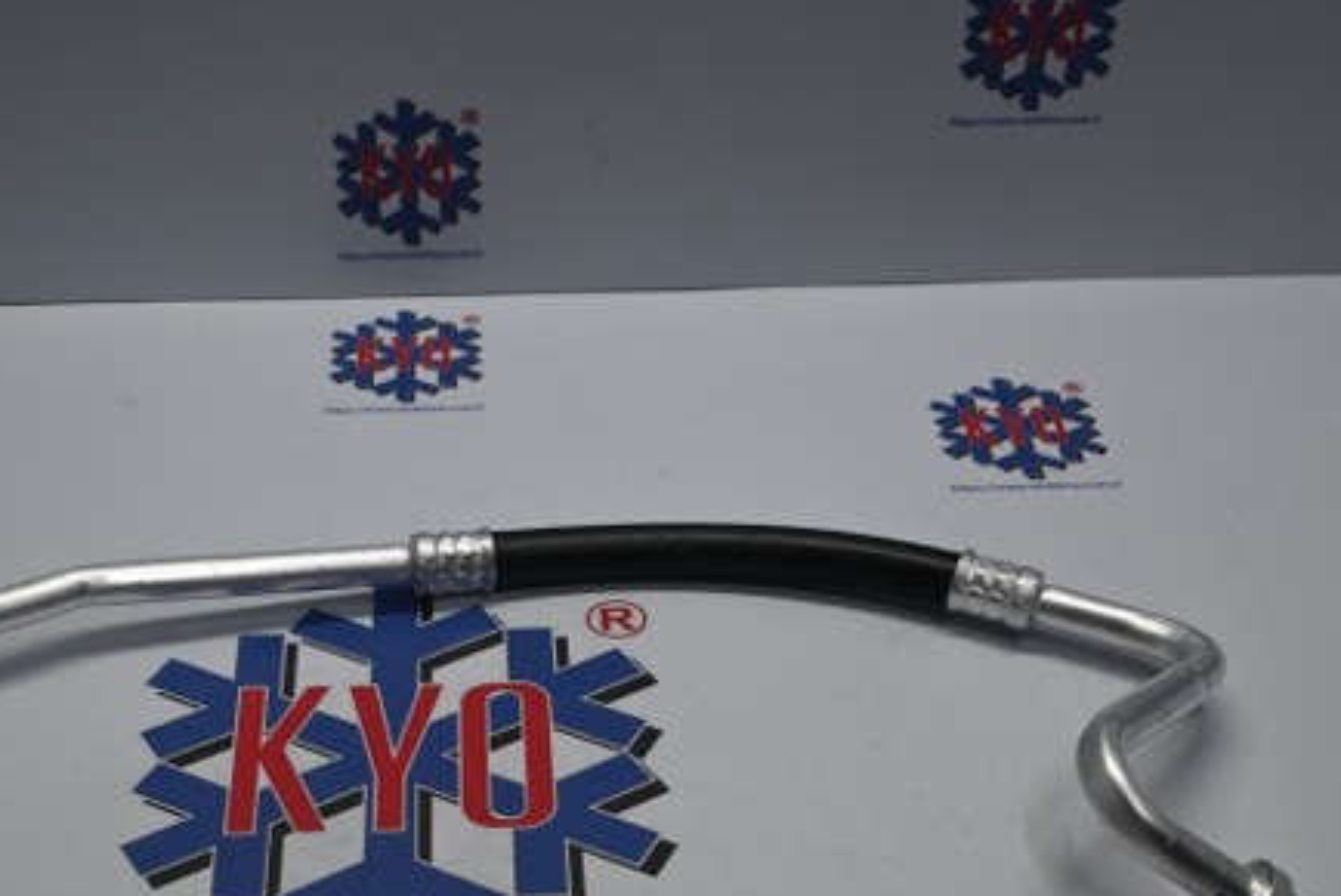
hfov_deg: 34.2
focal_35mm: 58
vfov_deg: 23.3
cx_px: 448
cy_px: 609
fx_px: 2162
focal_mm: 28
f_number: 4.5
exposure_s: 1/125
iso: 400
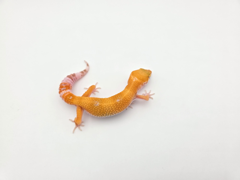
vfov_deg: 58.9
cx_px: 120
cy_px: 90
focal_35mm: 23
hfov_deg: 73.9
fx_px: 159
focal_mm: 6.3
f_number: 1.7
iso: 80
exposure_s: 1/1228
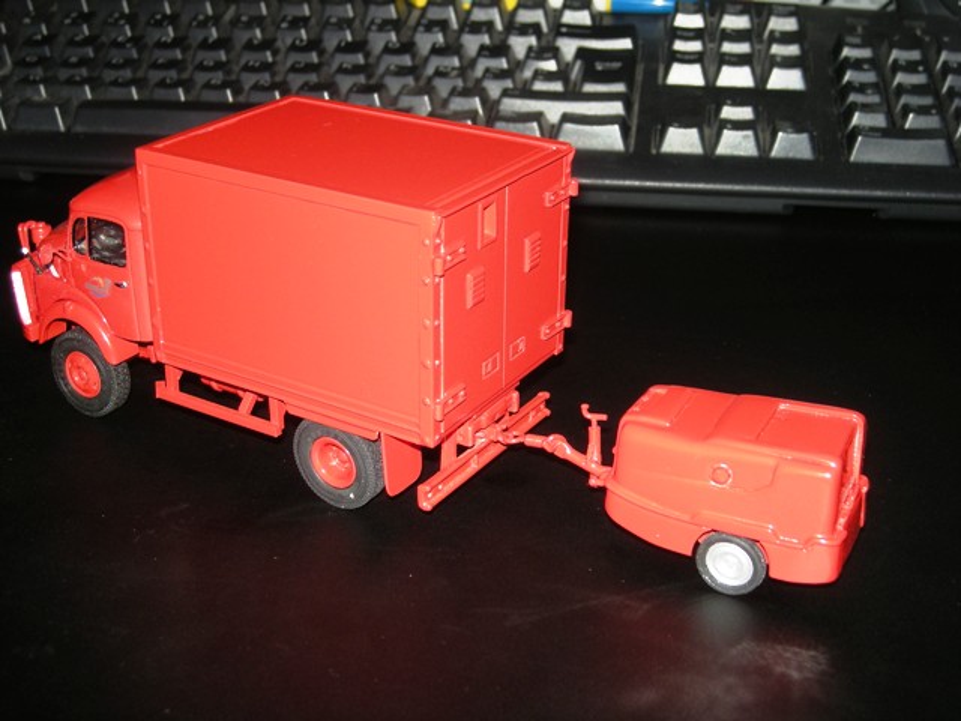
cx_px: 480
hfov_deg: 35.5
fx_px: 1499
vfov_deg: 27.0
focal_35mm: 54
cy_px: 360
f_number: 6.7
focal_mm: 8.8
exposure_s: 1/60
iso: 71
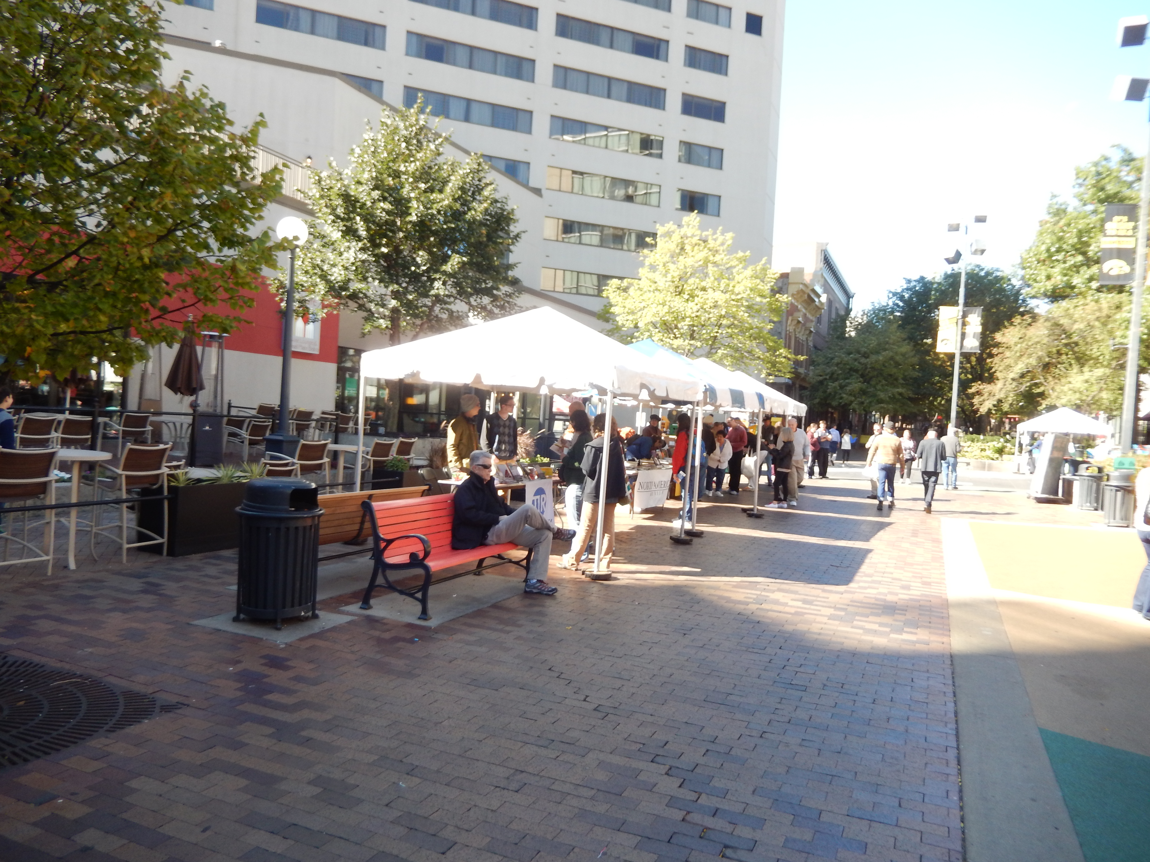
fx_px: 831
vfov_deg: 54.9
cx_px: 575
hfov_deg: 69.4
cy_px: 431
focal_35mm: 25
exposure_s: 1/200
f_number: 3.4
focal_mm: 4.5
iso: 125
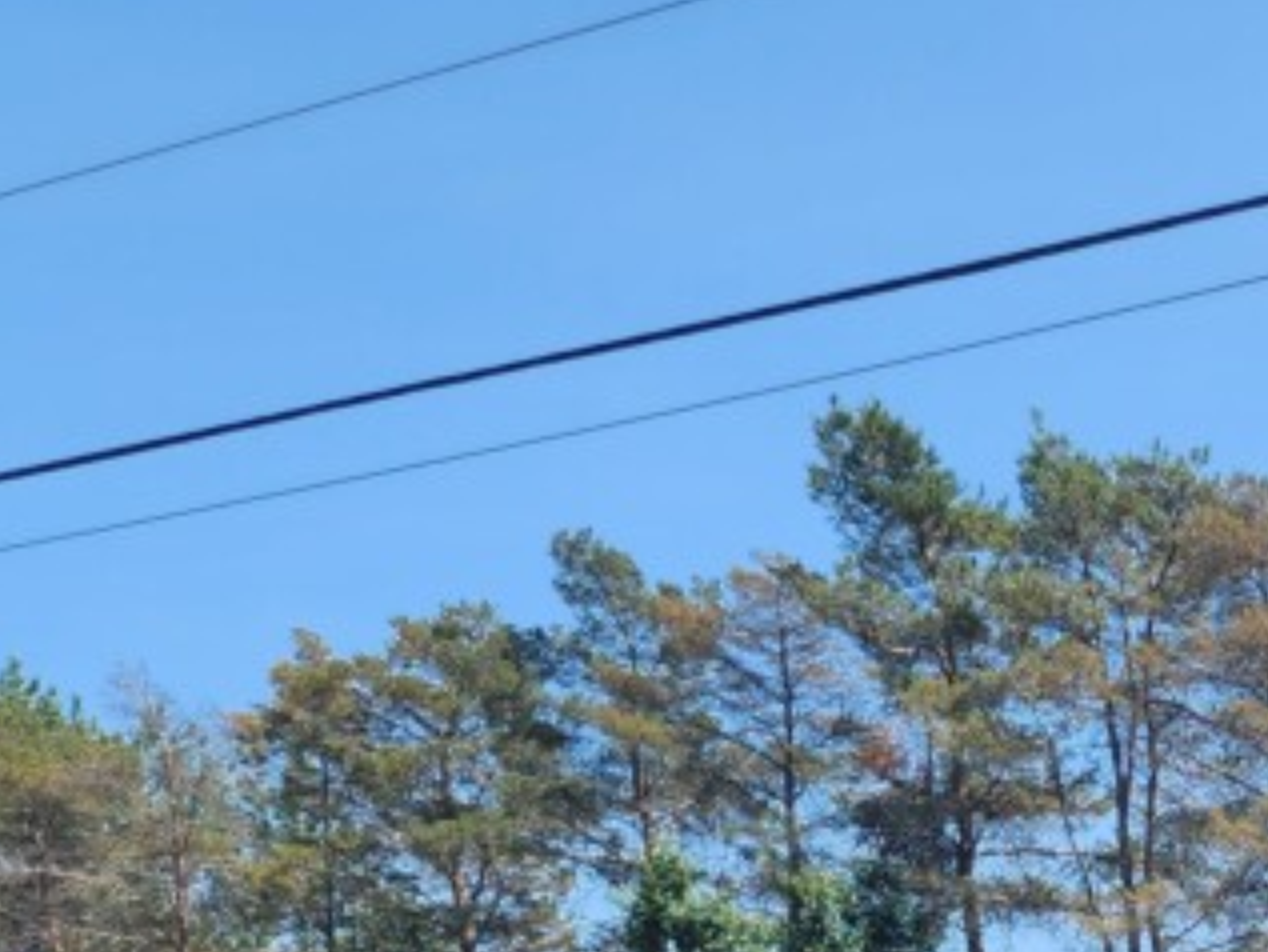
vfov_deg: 15.9
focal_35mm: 87
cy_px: 1328
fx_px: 3188
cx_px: 1884
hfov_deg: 19.6
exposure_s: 1/650
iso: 12
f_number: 1.8
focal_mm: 6.4
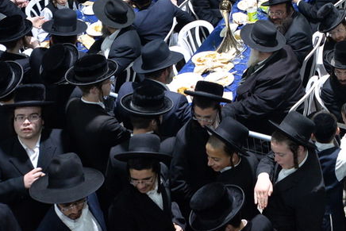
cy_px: -132
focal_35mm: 77
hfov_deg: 23.6
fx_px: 740
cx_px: 435
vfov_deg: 16.0
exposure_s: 1/80
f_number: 4.5
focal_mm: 24
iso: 1250
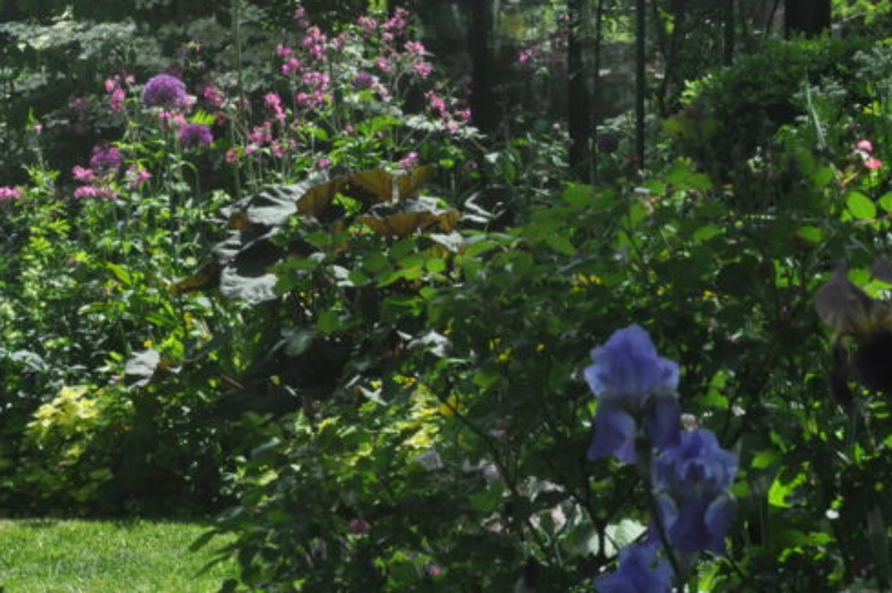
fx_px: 5446
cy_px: 89
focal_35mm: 220
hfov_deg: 9.3
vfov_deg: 6.2
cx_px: -16
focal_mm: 70
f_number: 18
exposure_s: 1/500
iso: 1600
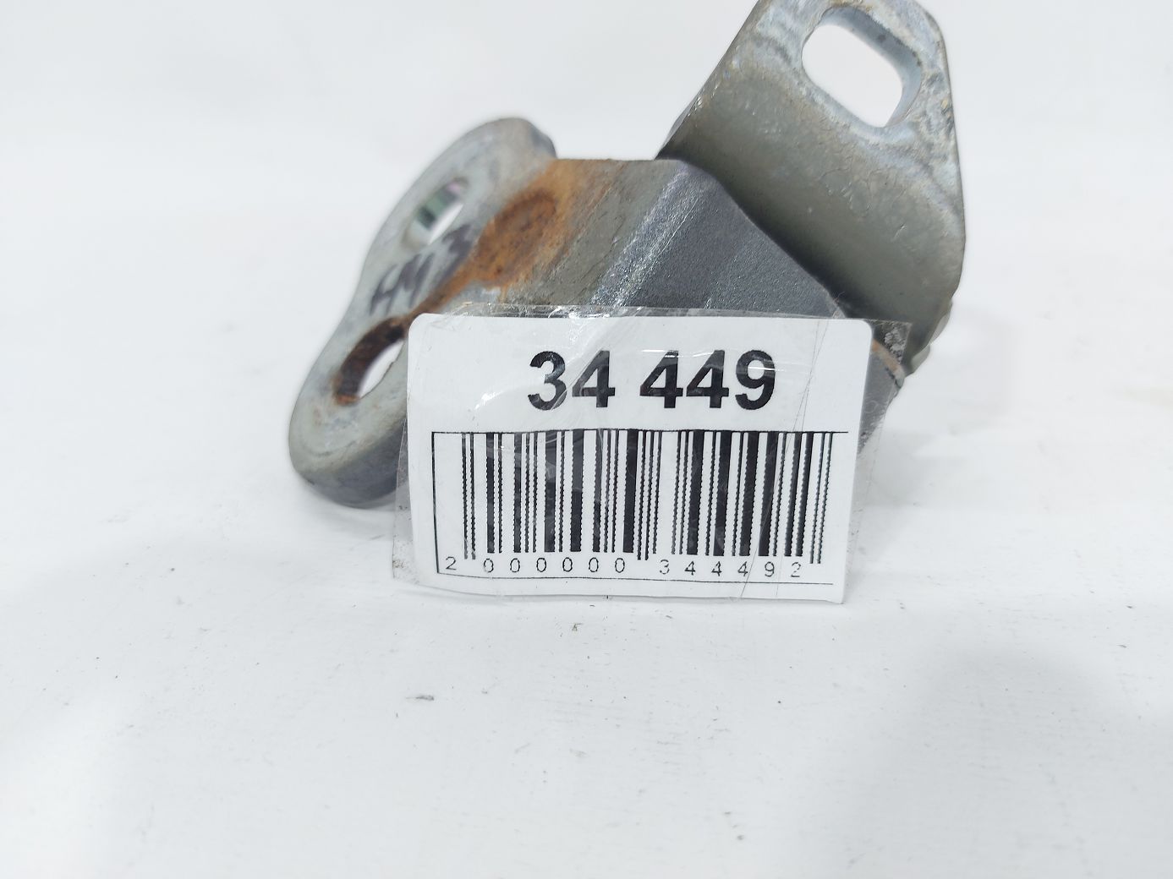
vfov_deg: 56.8
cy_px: 440
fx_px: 813
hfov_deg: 71.6
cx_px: 586
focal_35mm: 24
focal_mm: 5.23
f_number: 1.8
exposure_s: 1/50
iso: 50
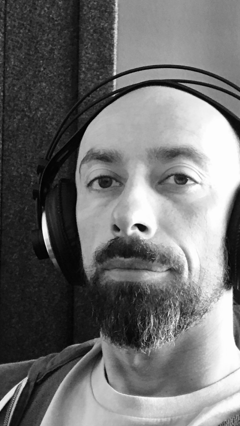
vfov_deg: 32.4
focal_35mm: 65
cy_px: 209
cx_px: 146
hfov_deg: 18.5
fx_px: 735
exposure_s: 1/30
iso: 125
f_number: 2.2
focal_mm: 2.87
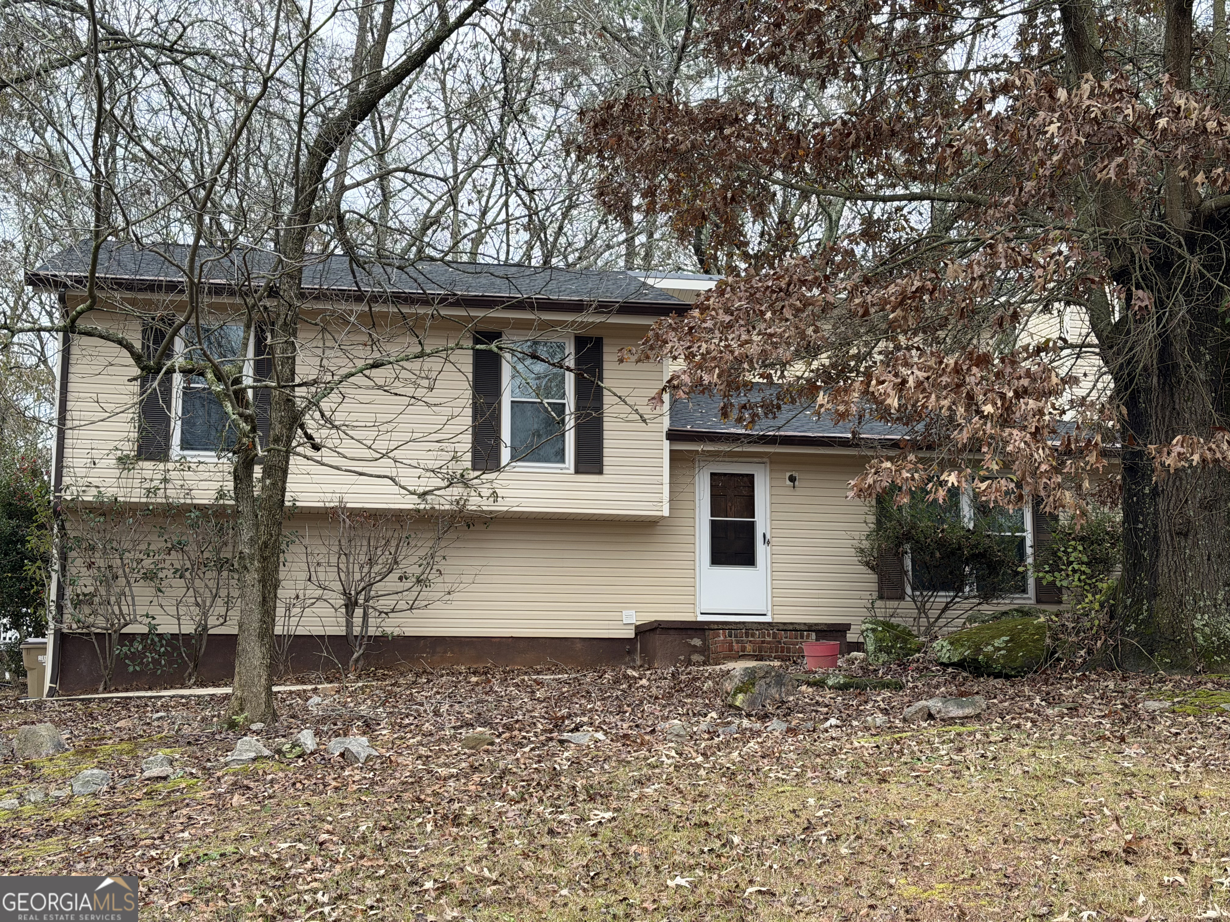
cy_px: 461
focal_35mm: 48
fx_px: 1706
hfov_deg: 39.7
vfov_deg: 30.3
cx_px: 615
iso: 80
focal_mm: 6.76
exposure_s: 1/439
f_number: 1.78
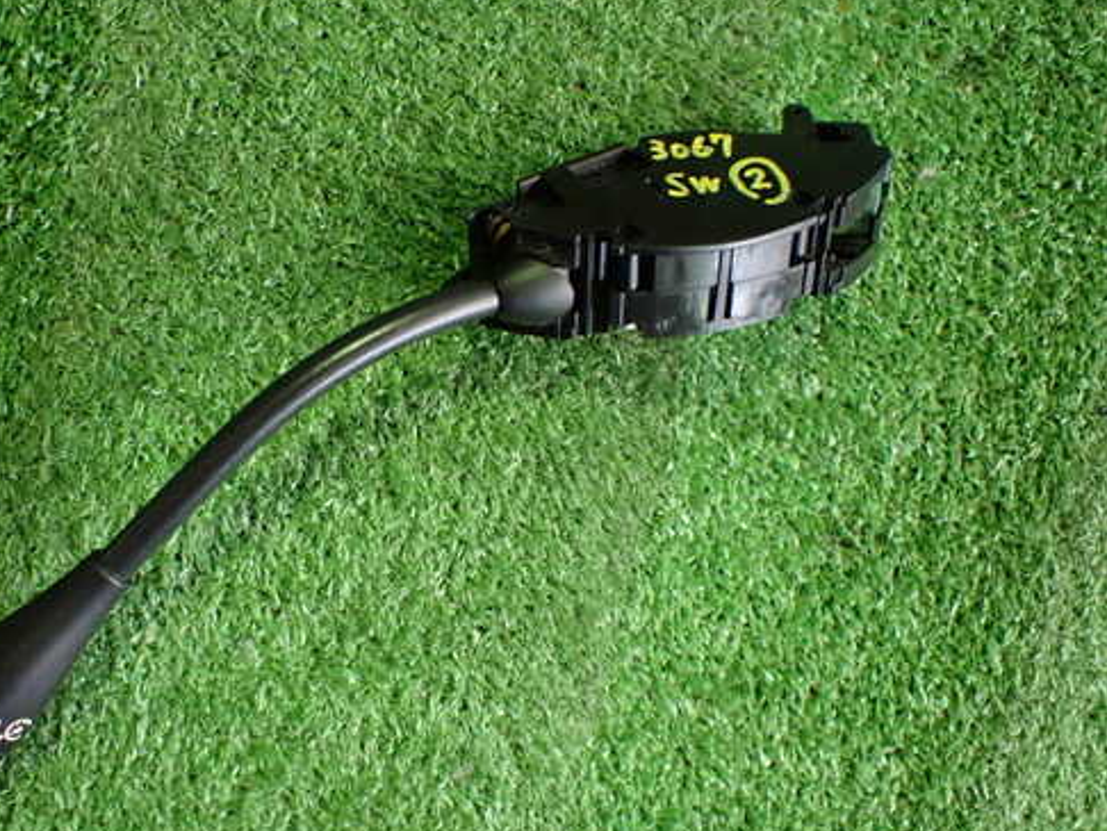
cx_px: 428
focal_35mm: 37
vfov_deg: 38.7
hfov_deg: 49.7
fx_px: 1184
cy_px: 428
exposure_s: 1/100
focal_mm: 5.4
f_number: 2.3
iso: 800
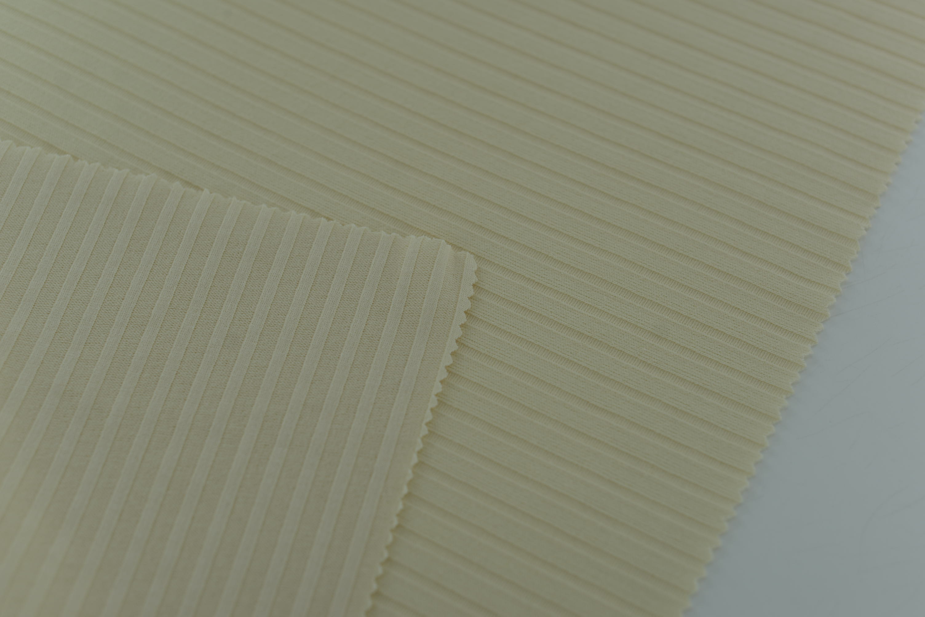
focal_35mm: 50
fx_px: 1285
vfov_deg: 27.0
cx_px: 462
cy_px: 308
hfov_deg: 39.6
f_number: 3.5
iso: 100
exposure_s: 1/400
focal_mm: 50
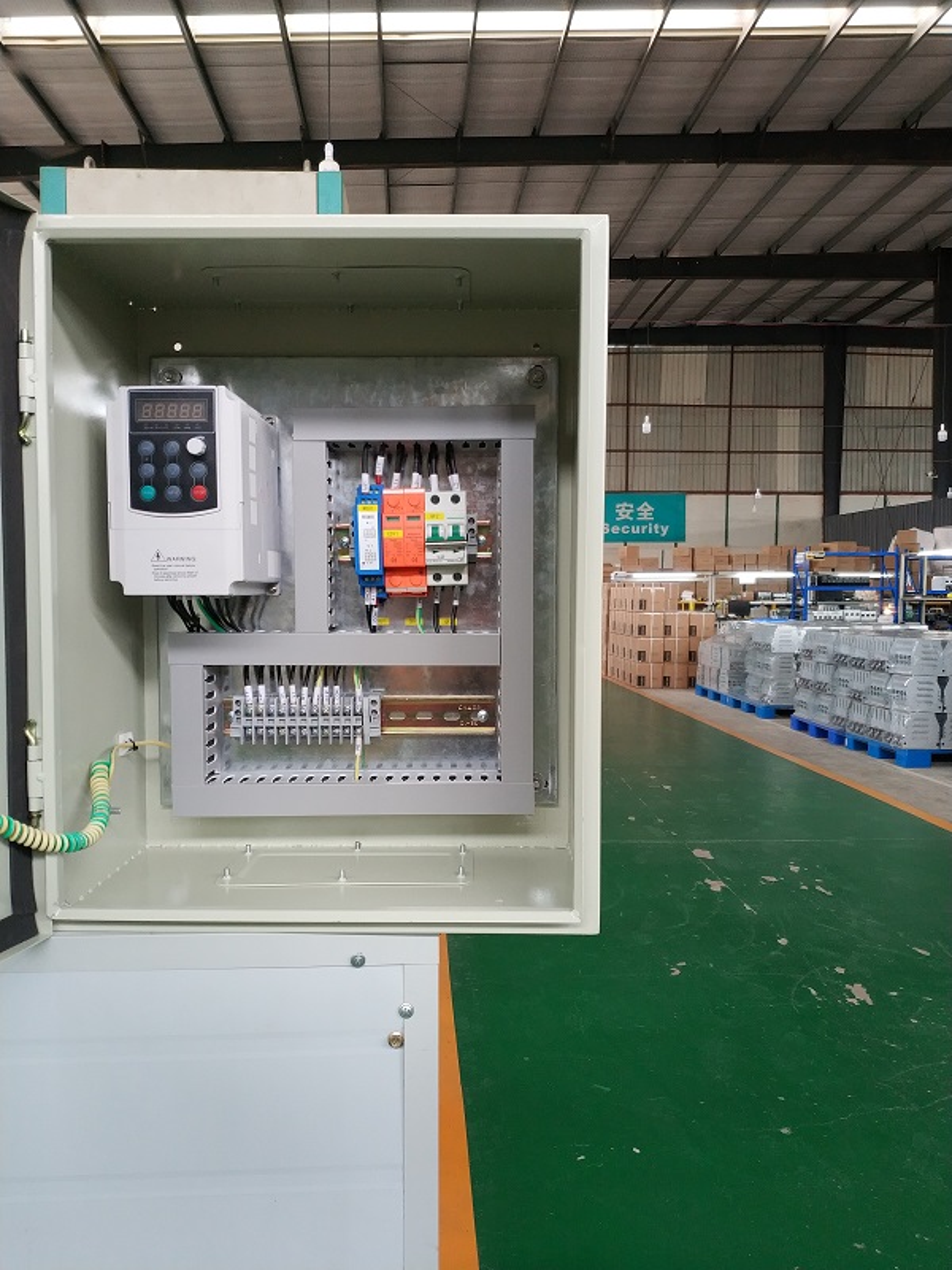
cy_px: 635
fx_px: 1173
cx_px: 476
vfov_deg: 56.8
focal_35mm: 32
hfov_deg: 44.2
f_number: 2
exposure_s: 1/25
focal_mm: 4.5
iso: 225
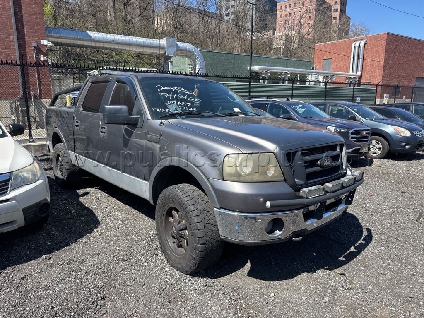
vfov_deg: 56.8
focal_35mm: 24
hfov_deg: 71.6
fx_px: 294
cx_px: 212
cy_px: 159
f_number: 1.78
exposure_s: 1/2174
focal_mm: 6.76
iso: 80
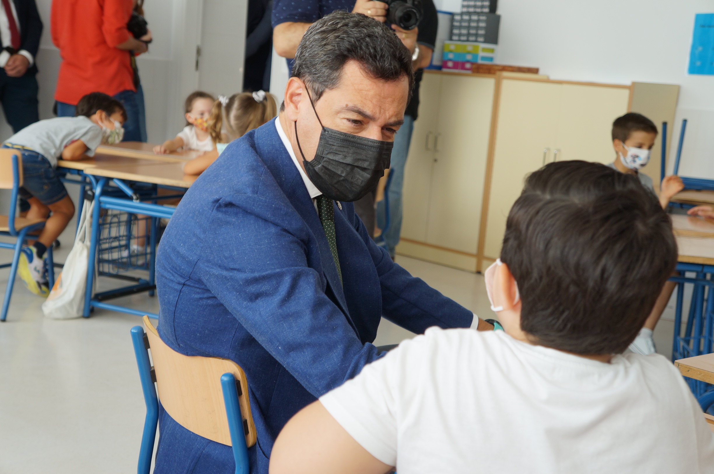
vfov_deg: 23.7
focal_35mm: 57
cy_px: 237
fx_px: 1129
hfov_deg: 35.1
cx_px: 357
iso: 200
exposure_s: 1/80
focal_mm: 38
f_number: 4.5
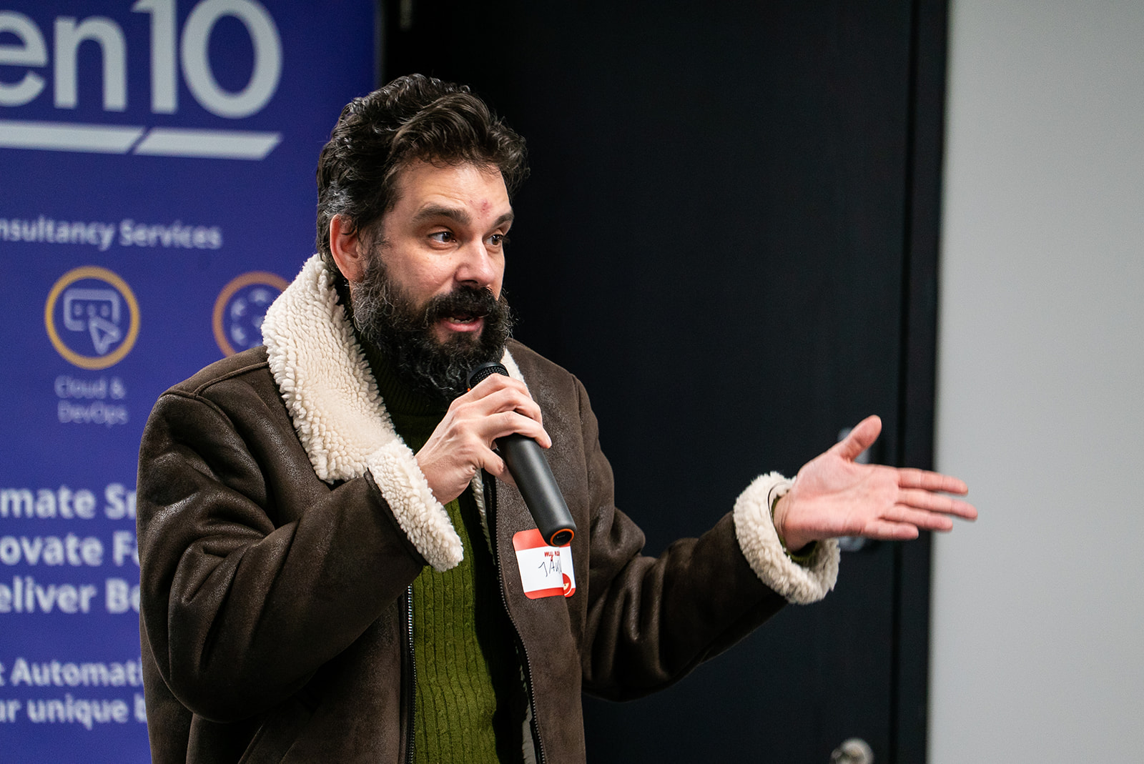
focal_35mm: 248
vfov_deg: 5.5
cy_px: 382
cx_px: 572
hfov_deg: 8.3
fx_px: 7886
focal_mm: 248
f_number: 5.6
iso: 2000
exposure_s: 1/125
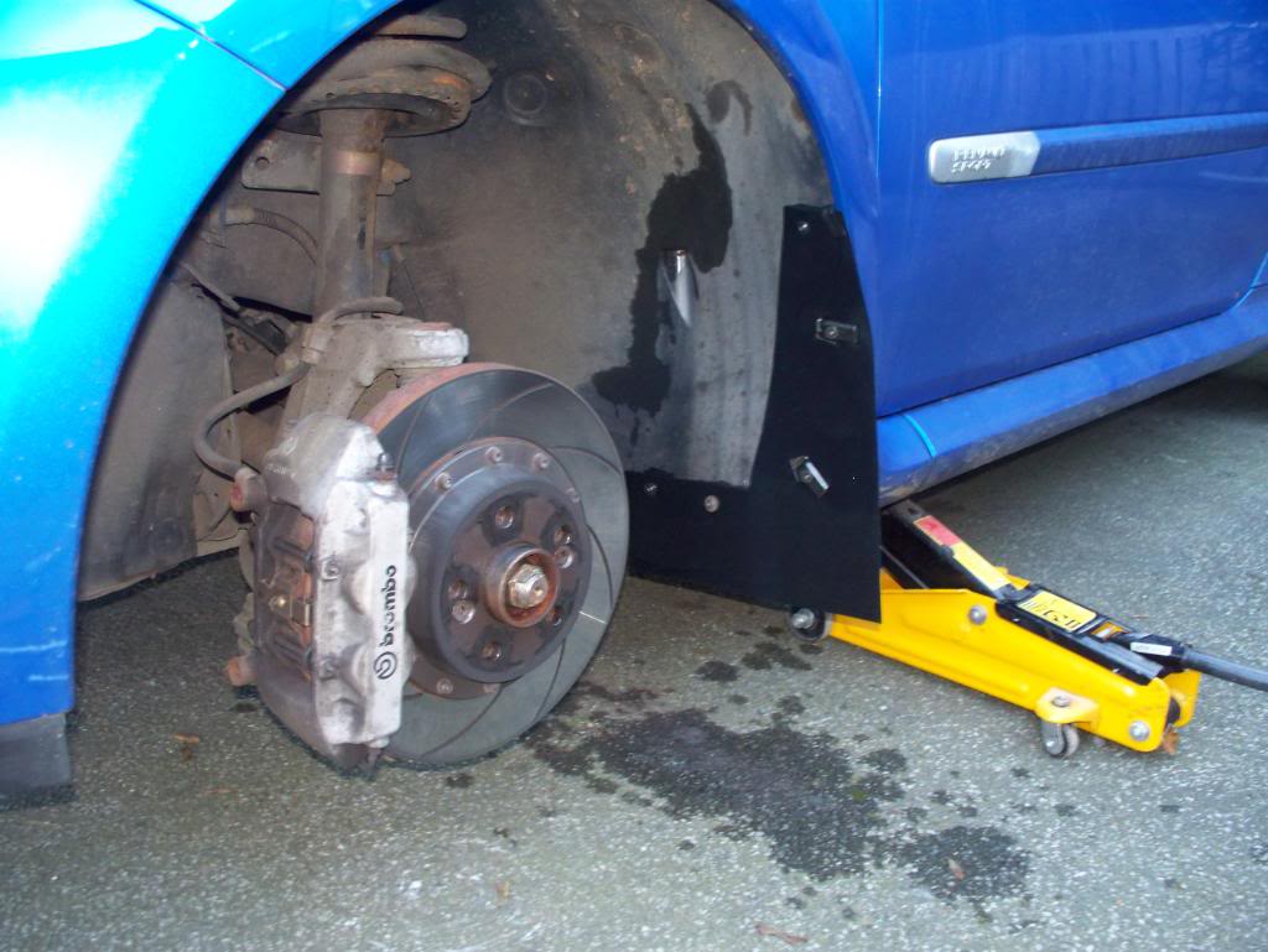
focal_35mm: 36
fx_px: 1319
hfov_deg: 51.3
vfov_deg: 39.7
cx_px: 634
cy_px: 476
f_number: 2.8
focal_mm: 7.5
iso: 200
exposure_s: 1/30
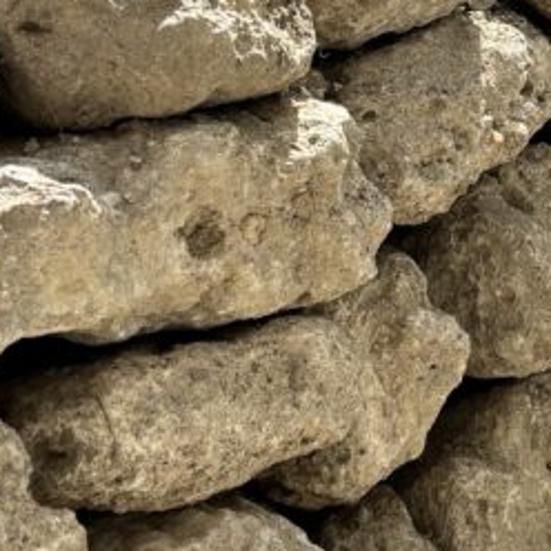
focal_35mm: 95
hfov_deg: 18.0
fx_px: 1711
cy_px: 109
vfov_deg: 18.1
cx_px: 502
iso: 50
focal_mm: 5.96
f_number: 1.6
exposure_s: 1/1812
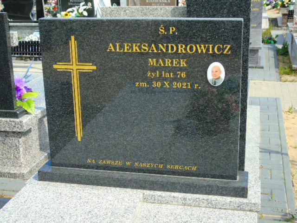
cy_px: 112
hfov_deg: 35.5
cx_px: 148
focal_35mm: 54
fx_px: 463
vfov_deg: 27.0
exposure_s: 1/400
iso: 80
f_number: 4.3
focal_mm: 9.6
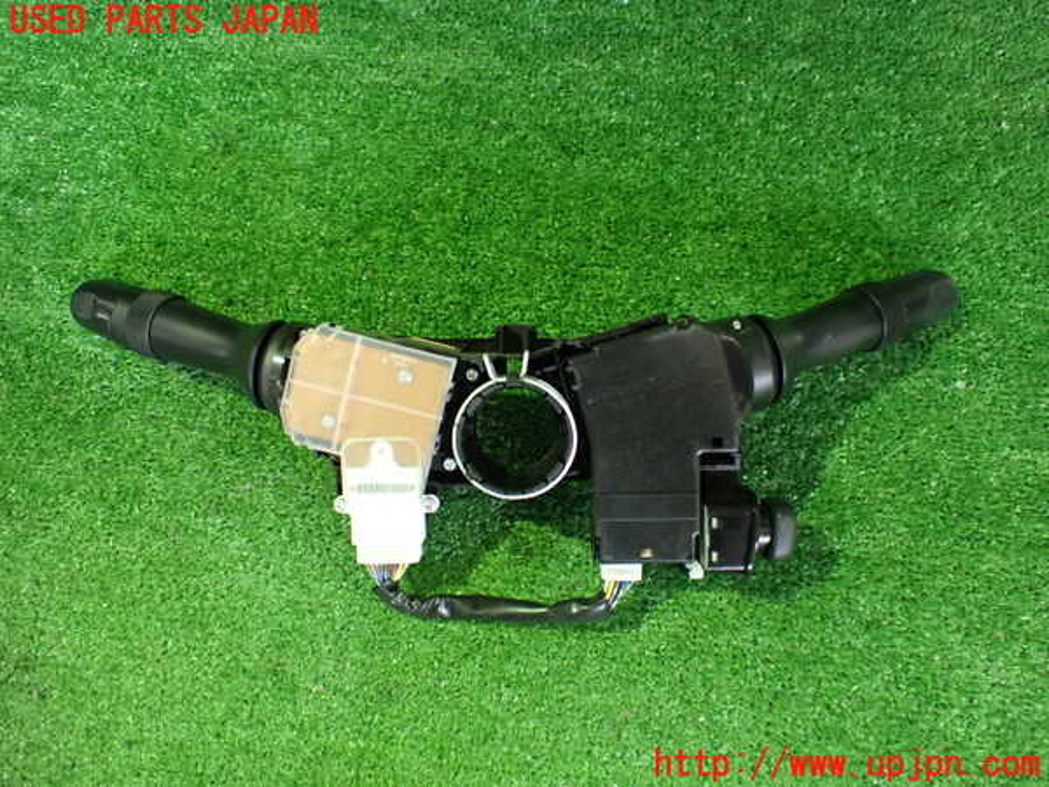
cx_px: 524
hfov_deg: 60.0
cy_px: 394
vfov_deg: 46.8
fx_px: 909
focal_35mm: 30
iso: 1250
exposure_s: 1/30
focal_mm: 5.4
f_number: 2.3
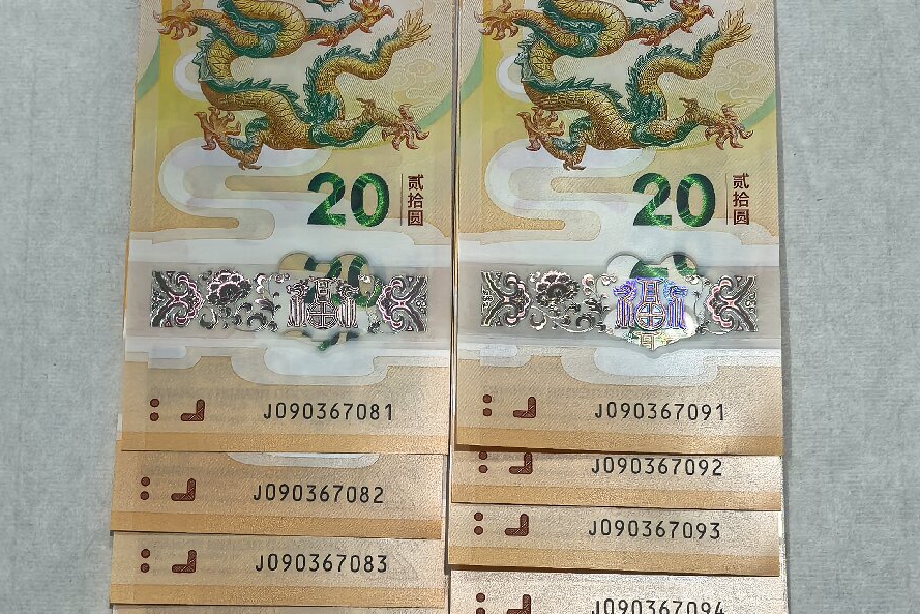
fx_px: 1687
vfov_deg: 20.5
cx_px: 461
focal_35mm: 66
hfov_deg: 30.5
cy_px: 456
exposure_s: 1/50
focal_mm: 6.98
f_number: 2.8
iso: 200
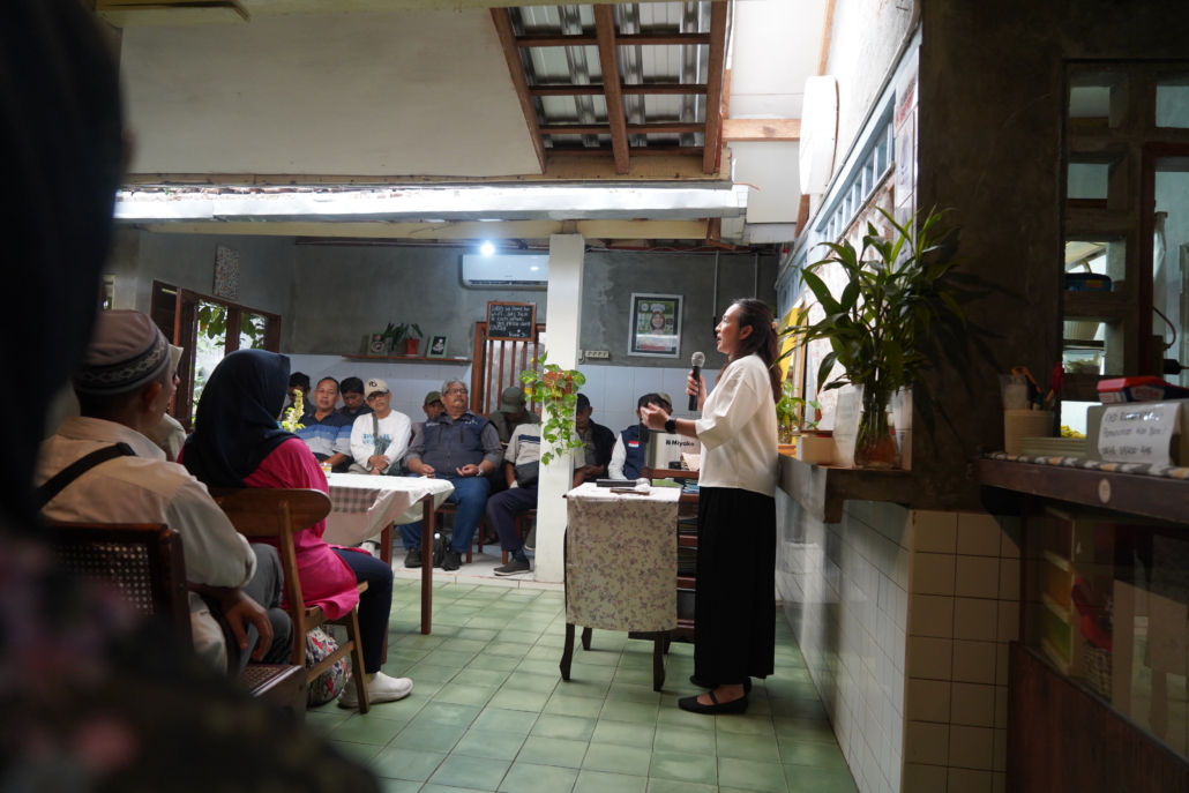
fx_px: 793
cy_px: 396
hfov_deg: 73.7
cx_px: 594
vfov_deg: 53.1
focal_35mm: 24
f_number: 4
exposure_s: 1/160
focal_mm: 24
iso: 1600
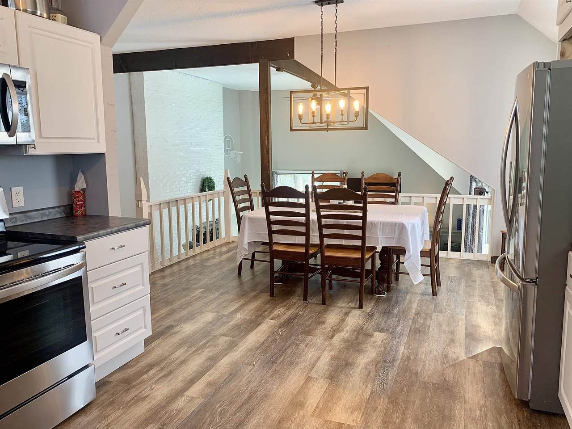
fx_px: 430
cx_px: 286
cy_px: 214
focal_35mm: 26
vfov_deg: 53.1
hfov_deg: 67.3
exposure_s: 1/120
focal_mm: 4.25
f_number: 1.8
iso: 64
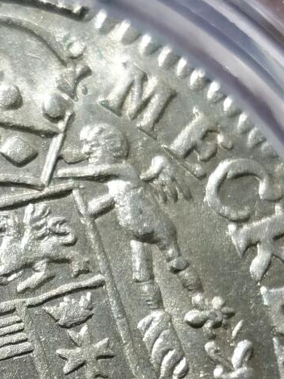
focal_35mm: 207
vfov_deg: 9.5
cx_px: 50
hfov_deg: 7.2
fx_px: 2266
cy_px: 360
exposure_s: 1/100
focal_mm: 5.56
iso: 100
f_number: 16
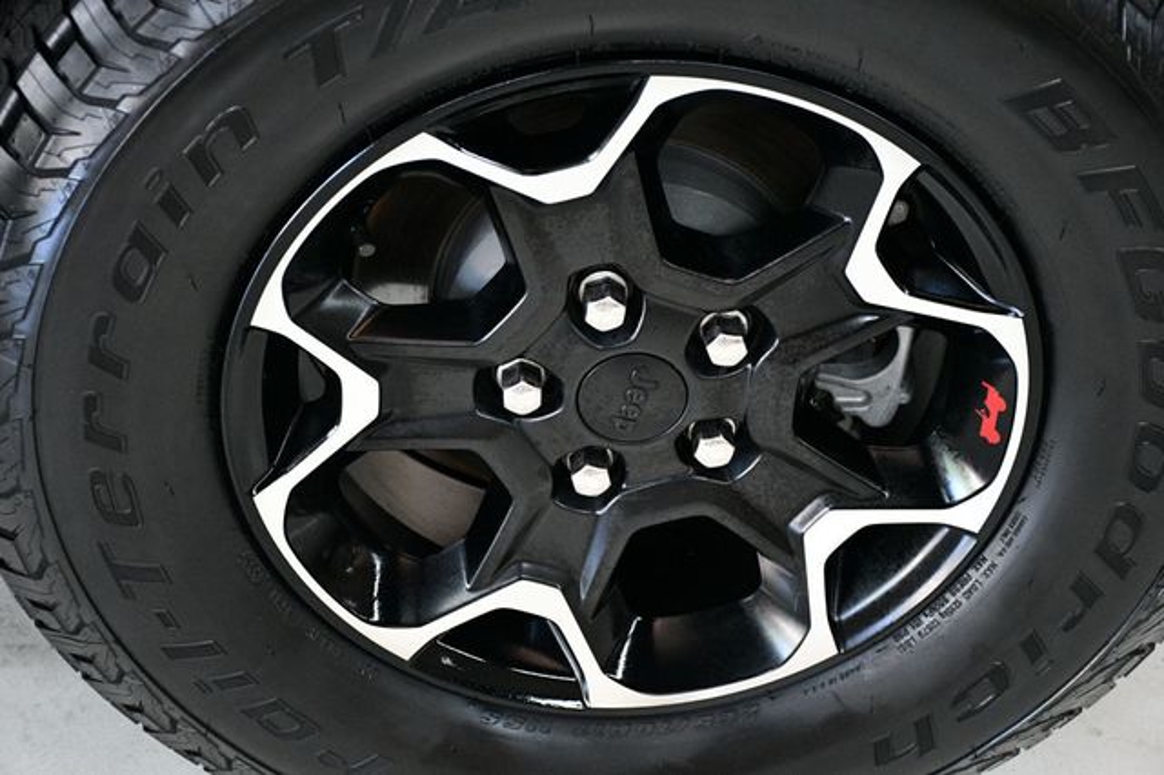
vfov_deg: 18.2
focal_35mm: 75
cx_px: 582
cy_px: 388
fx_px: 2424
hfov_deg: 27.0
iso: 3200
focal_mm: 50
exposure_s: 1/100
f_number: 4.8
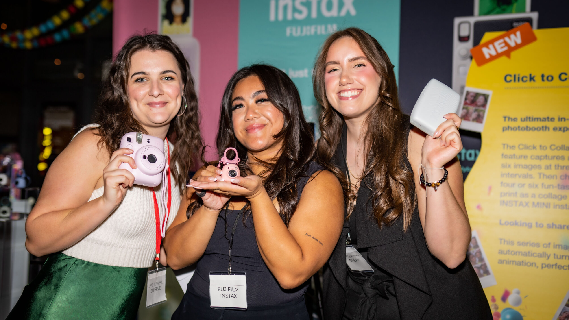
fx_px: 558
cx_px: 283
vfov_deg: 32.0
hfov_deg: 54.0
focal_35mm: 37
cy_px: 155
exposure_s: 1/200
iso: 200
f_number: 2.2
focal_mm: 35
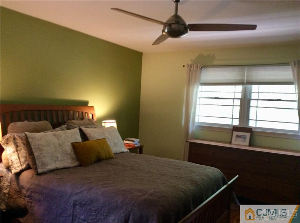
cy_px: 112
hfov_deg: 56.9
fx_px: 277
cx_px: 150
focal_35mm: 32
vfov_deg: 44.0
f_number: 2.4
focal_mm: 3.3
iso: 80
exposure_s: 1/24
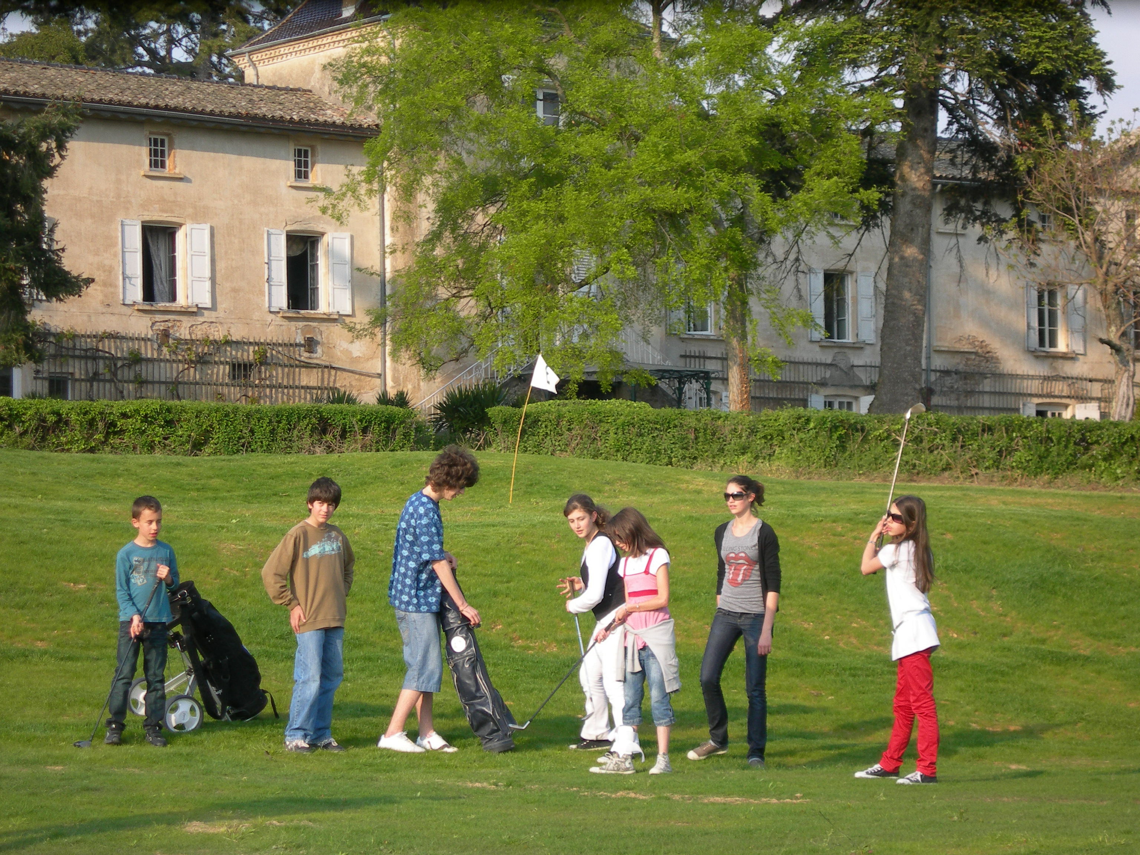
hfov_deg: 17.3
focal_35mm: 114
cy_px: 428
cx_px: 570
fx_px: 3754
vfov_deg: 13.0
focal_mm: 23.4
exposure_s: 1/150
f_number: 4.9
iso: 50
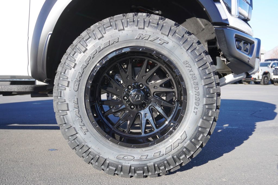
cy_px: 92
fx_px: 278
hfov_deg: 53.1
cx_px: 139
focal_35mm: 36
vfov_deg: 36.9
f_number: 4.5
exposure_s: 1/200
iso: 100
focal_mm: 24
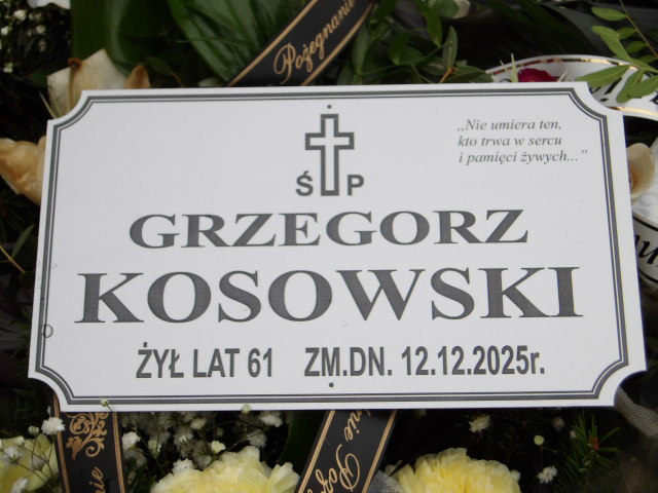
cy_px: 246
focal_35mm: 70
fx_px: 1331
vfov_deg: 21.0
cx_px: 329
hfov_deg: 27.8
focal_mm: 12.5
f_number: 4.9
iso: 116
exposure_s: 1/60
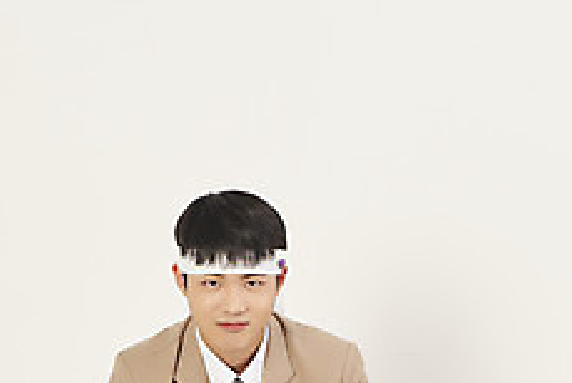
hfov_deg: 15.6
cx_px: 476
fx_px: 2068
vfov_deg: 10.5
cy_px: 415
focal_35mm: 130
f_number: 8
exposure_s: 1/125
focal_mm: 50
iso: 200
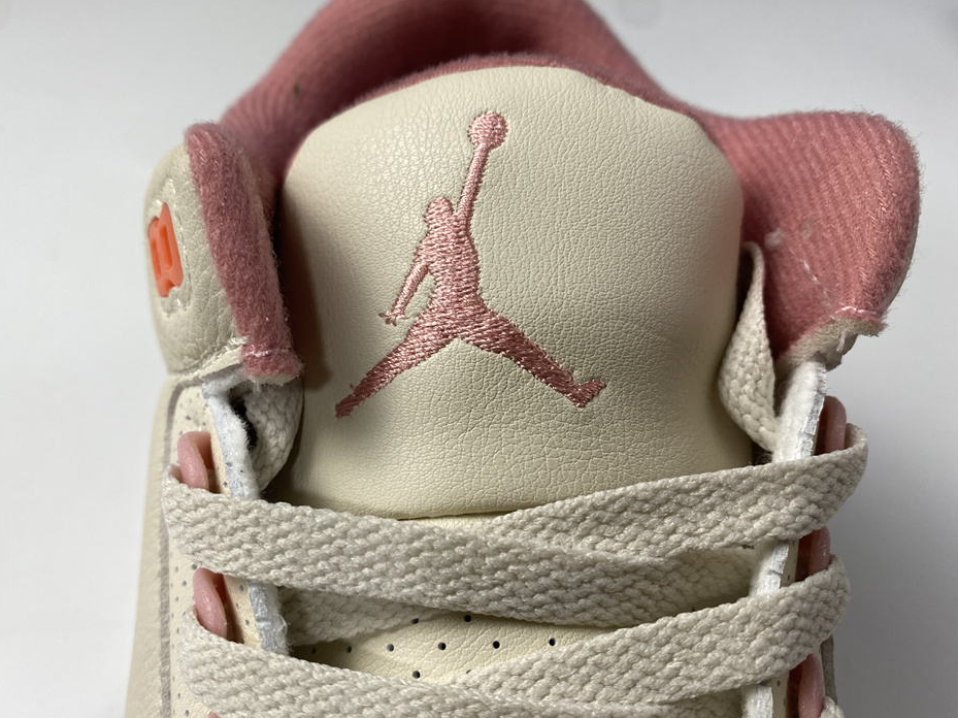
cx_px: 445
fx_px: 775
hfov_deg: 63.4
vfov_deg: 49.7
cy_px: 363
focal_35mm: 28
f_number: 1.8
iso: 40
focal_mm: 4.25
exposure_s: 1/100
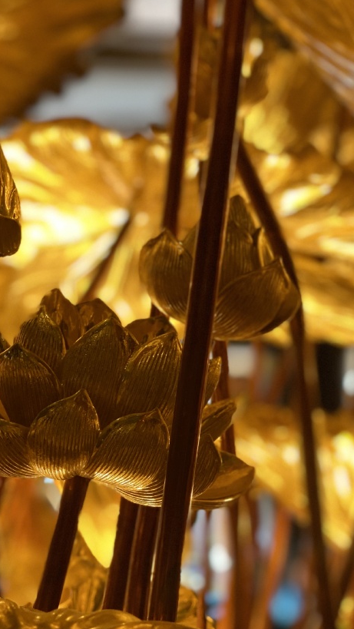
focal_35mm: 83
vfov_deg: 25.6
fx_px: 1384
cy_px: 374
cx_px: 85
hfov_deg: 14.5
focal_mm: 6
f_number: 2
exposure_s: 1/50
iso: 125
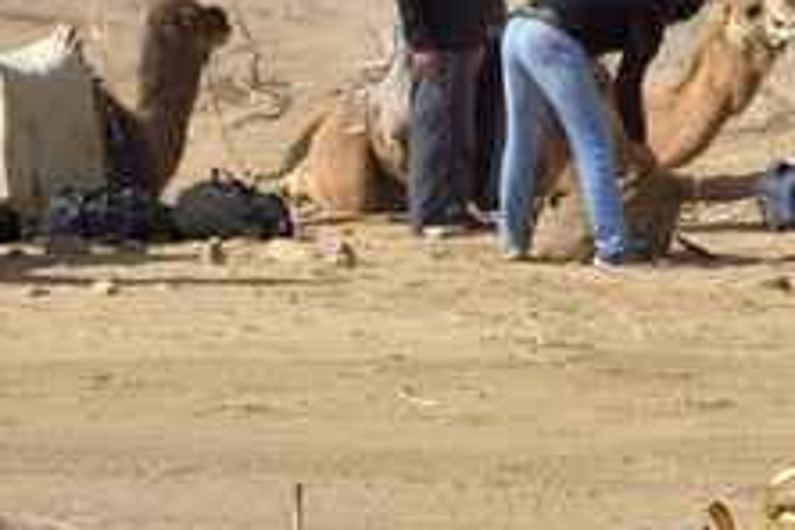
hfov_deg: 12.5
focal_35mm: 163
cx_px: 745
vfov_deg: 8.4
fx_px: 3599
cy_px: 240
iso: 200
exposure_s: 1/200
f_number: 13
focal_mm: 86
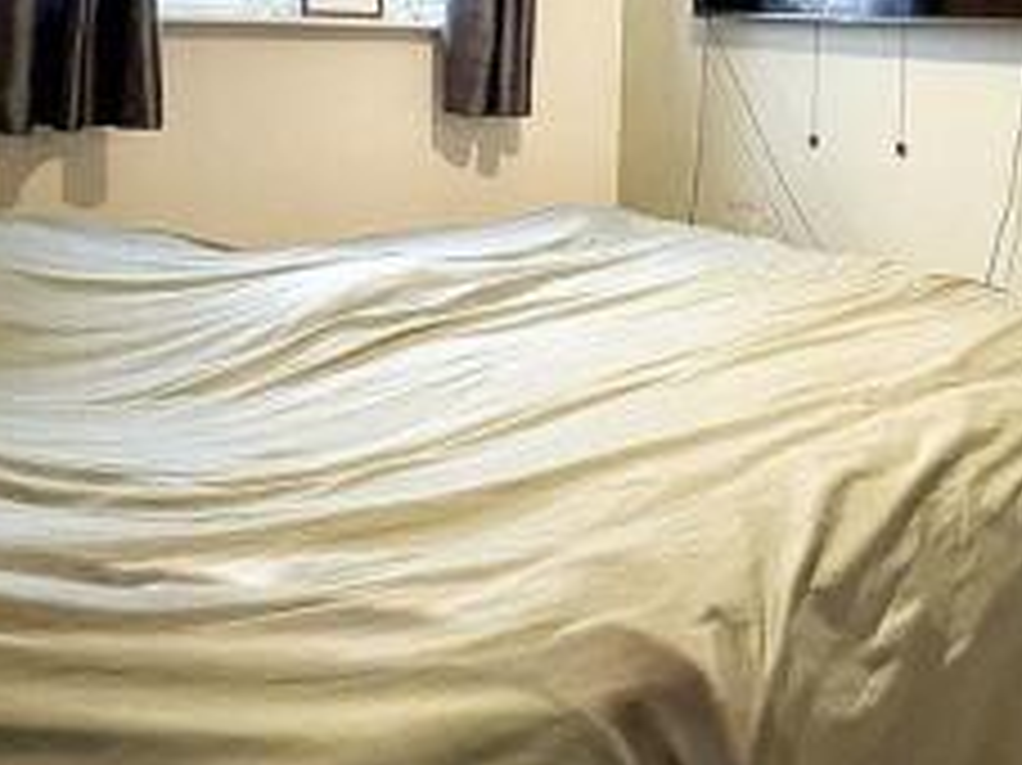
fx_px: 1062
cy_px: 34
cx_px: 786
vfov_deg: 36.4
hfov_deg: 49.0
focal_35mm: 36
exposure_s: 1/33
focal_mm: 2.22
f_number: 2.2
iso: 800
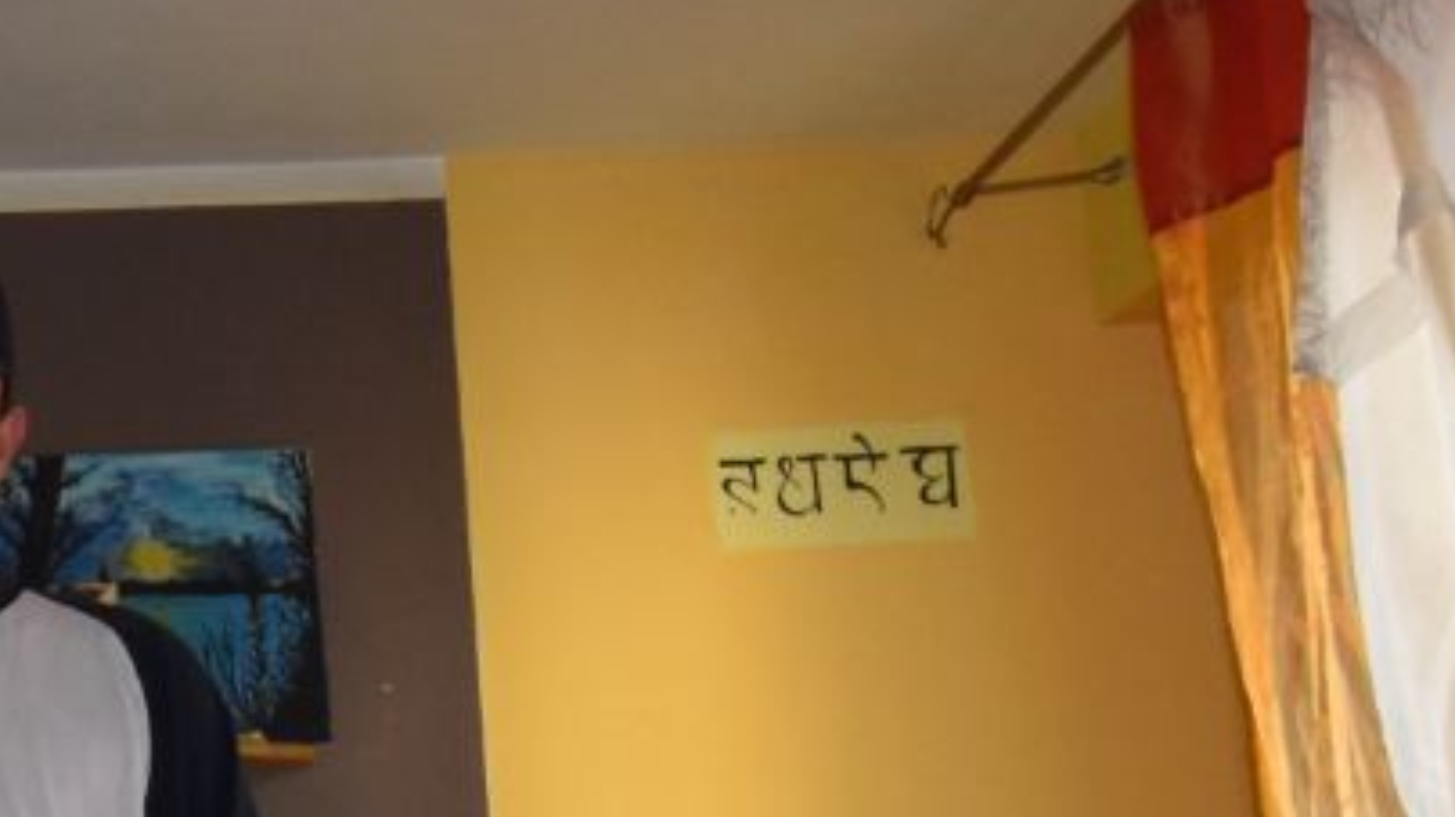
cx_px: -349
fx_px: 3381
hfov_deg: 22.2
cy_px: 804
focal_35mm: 88
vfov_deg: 13.6
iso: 800
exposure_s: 1/125
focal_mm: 11
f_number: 5.6
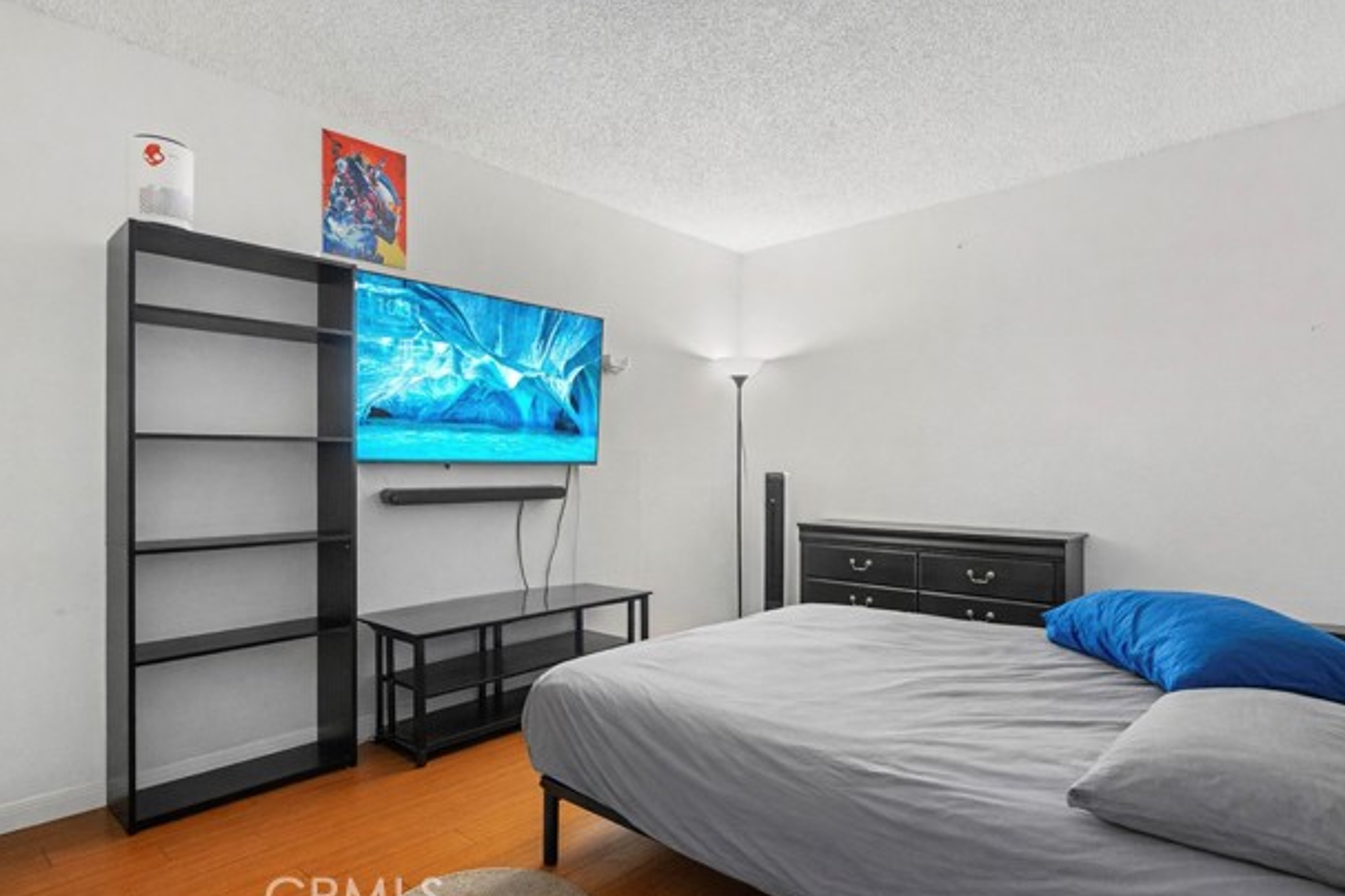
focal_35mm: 19
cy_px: 456
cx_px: 672
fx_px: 710
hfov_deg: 86.9
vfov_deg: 64.6
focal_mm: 18
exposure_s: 1
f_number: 7.1
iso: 250
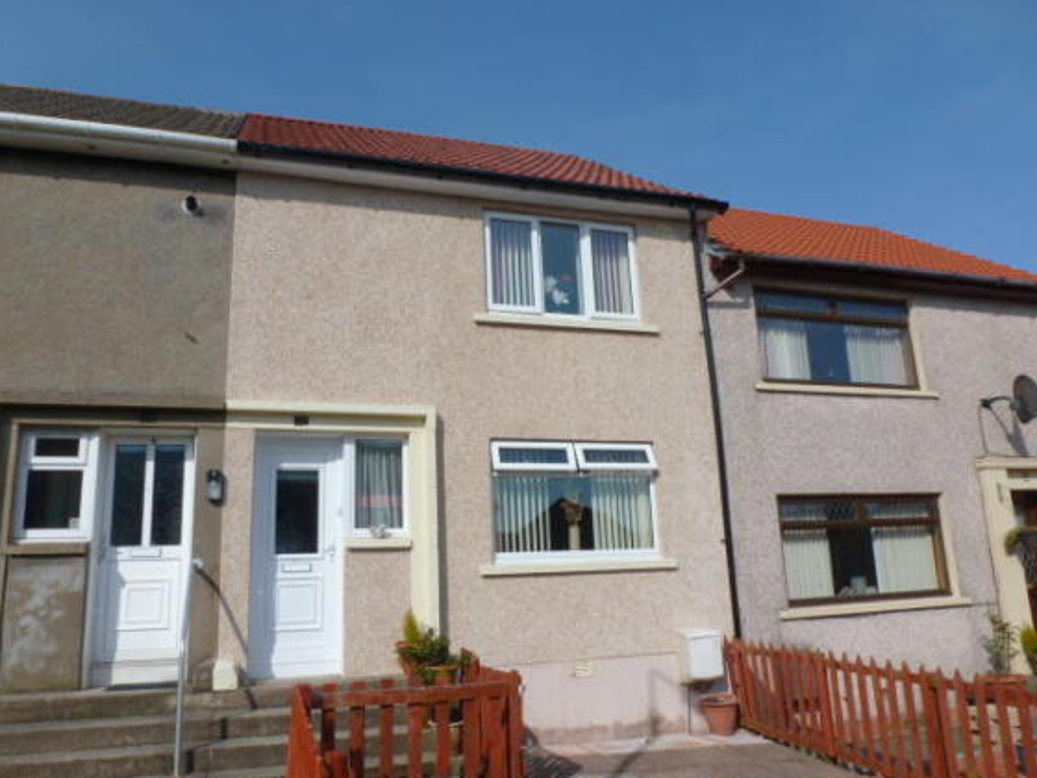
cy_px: 395
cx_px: 508
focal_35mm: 25
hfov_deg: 69.4
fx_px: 749
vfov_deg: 54.9
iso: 100
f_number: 4
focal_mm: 4.3
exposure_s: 1/1000
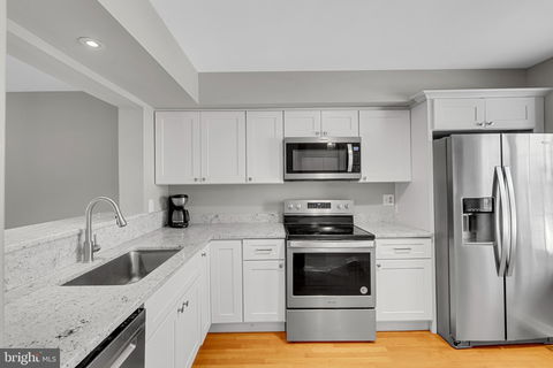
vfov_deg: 77.3
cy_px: 184
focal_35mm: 15
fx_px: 230
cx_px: 276
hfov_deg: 100.4
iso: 400
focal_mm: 10
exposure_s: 2
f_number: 10
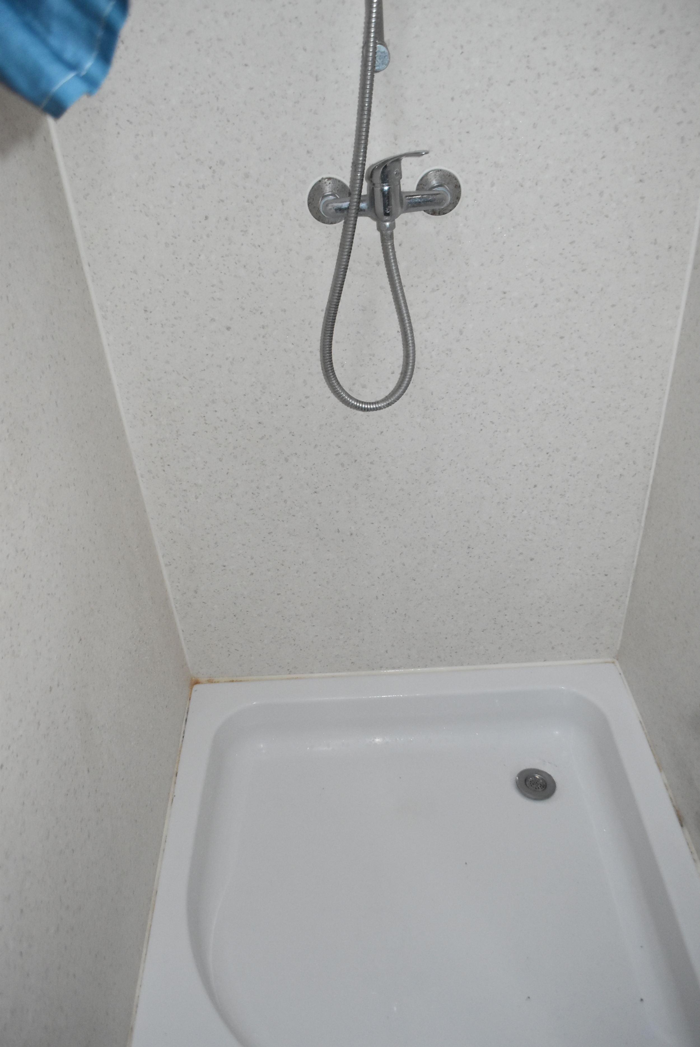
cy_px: 524
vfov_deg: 67.3
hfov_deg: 48.0
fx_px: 786
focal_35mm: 27
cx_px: 350
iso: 2200
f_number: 3.5
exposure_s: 1/60
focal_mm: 18
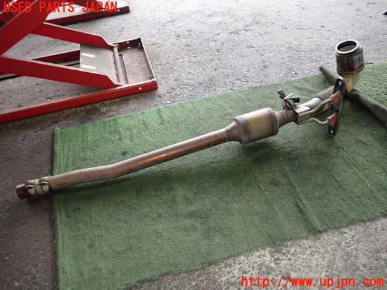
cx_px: 194
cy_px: 145
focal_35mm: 25
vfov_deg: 54.9
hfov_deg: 69.4
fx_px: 279
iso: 500
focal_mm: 4.5
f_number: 2
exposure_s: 1/30
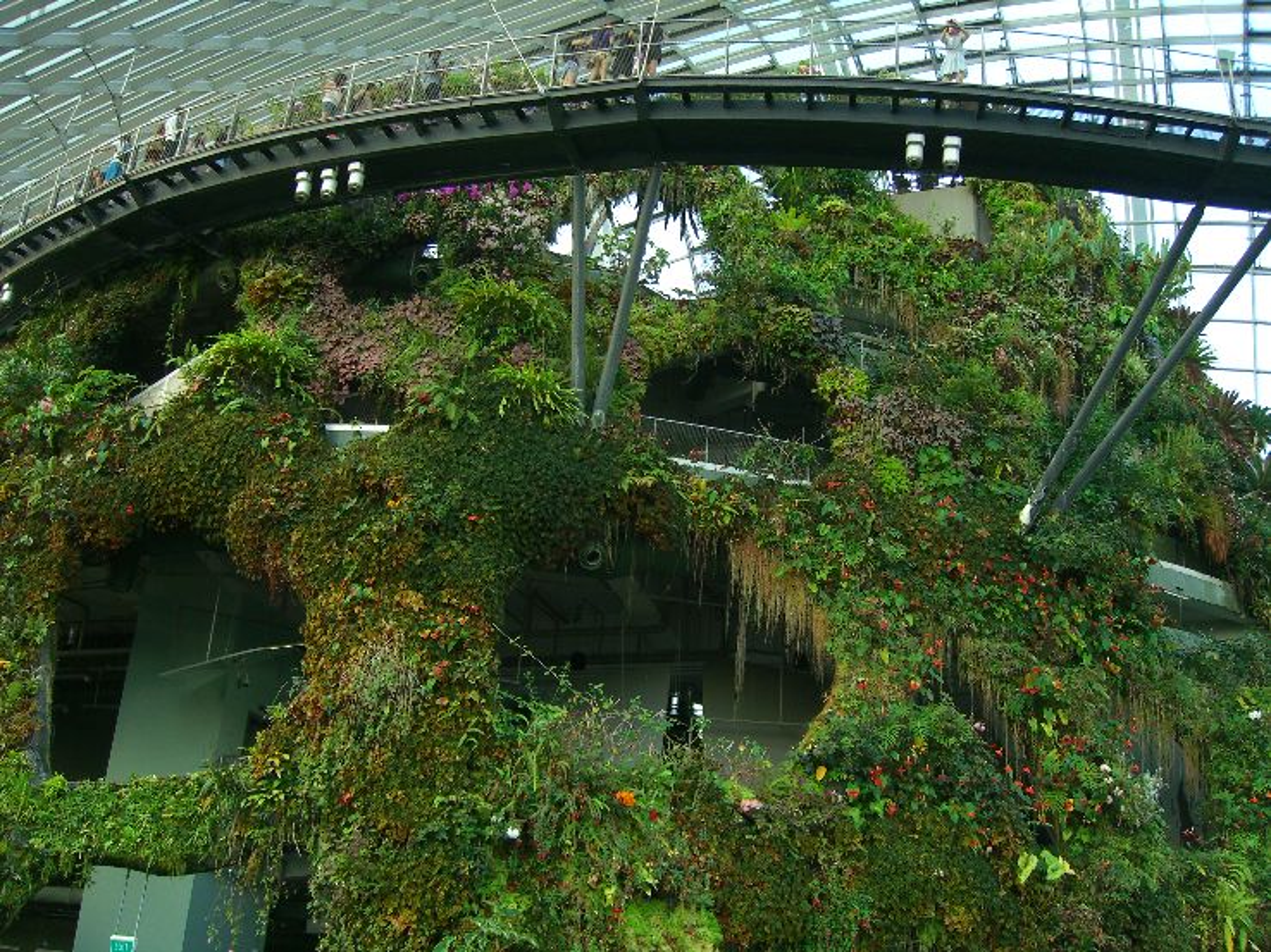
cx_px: 636
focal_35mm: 38
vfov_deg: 37.7
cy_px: 476
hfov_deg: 49.0
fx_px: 1395
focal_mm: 7.9
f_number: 2.8
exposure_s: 1/60
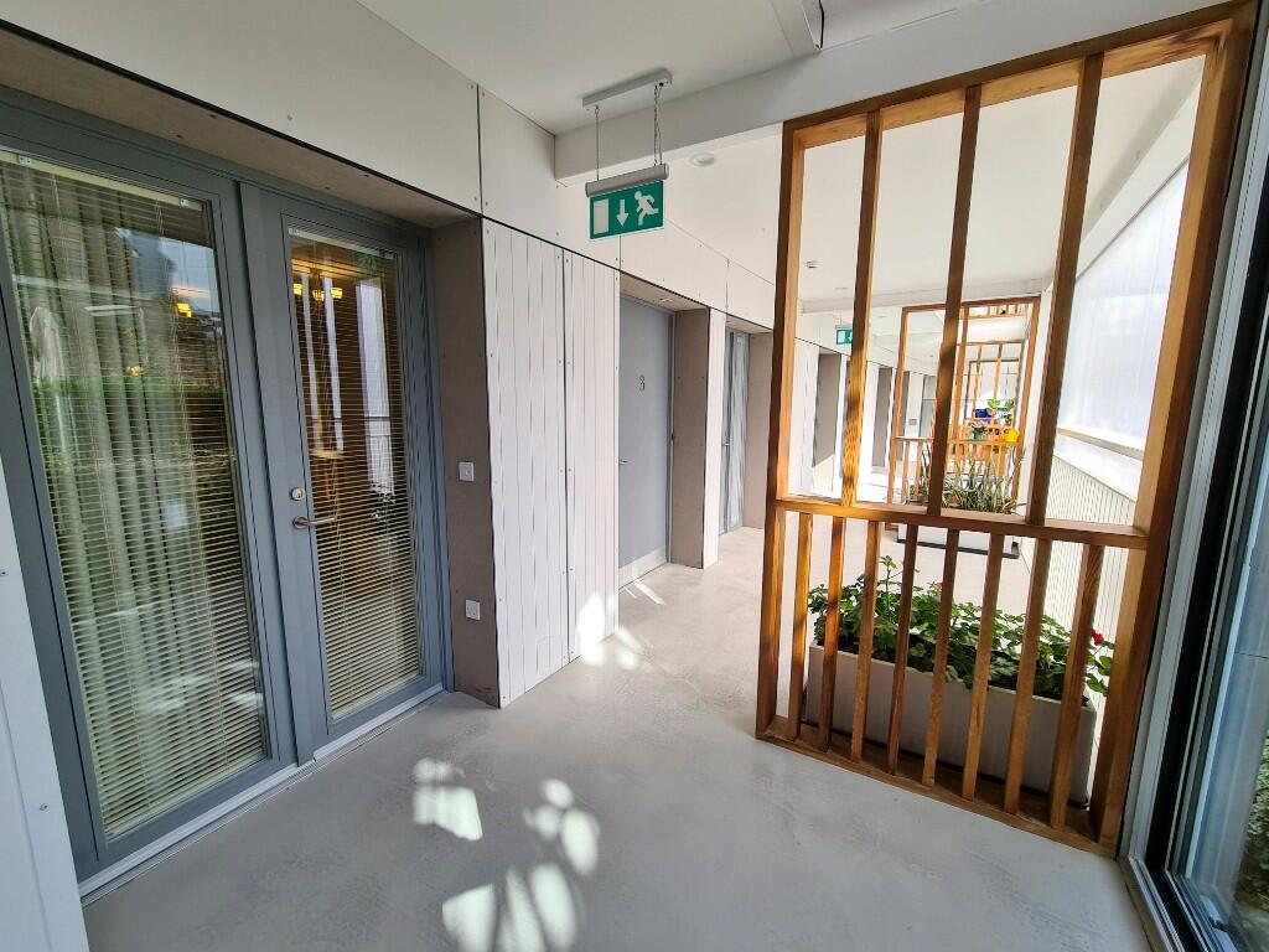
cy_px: 476
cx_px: 634
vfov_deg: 89.9
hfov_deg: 106.2
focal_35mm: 13
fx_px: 477
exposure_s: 1/437
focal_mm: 2.2
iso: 50
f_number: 2.2
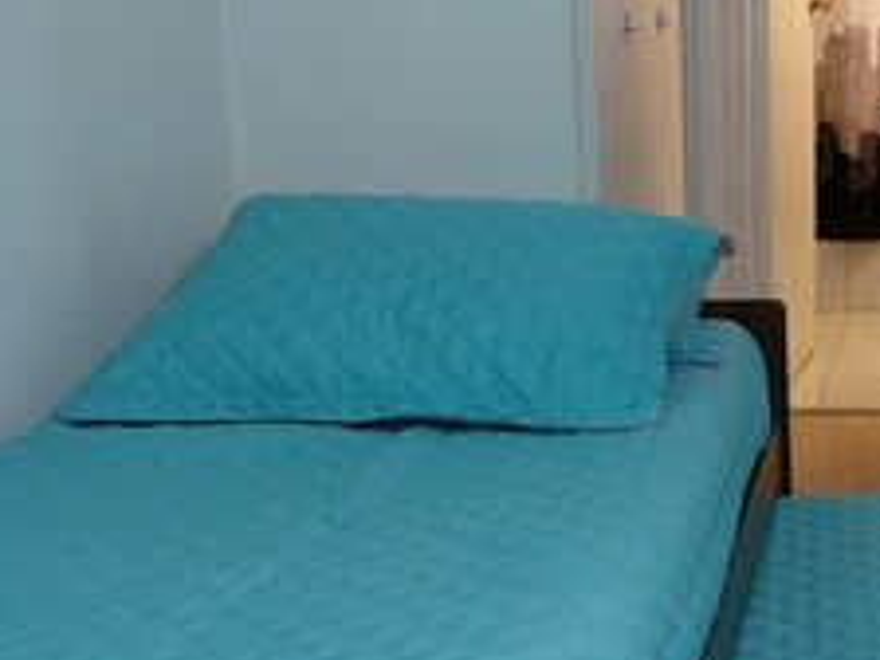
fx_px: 1246
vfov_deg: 29.7
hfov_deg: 37.5
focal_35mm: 49
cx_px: 703
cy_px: 361
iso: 200
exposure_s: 1/33
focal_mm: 4.58
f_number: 2
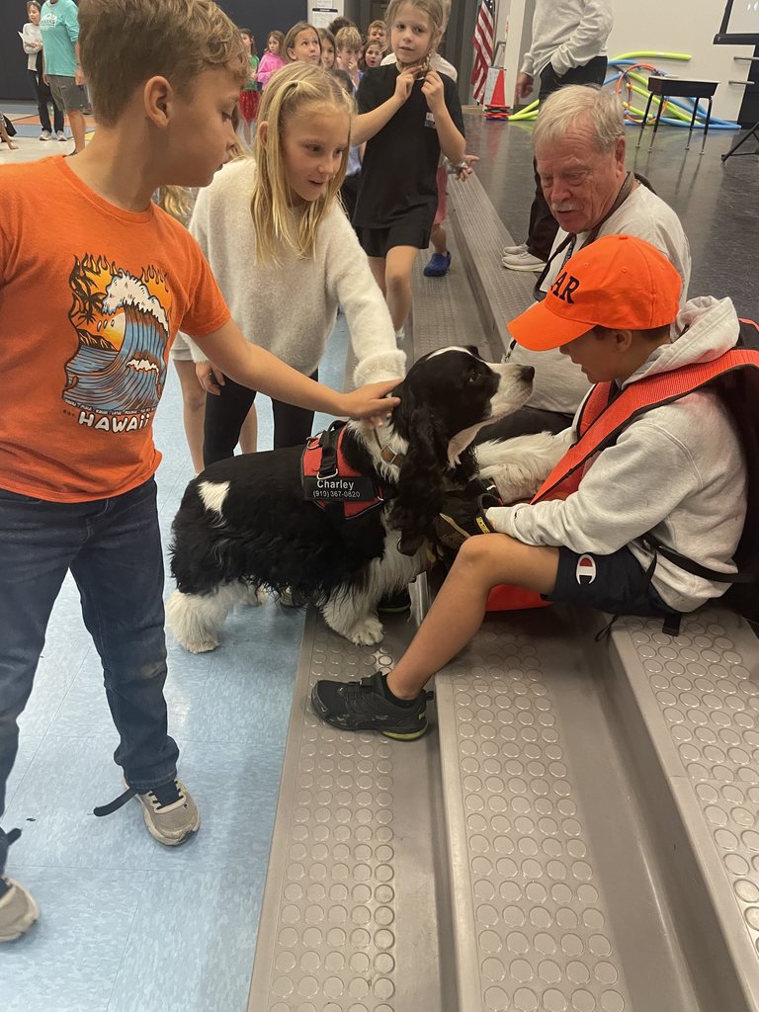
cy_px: 506
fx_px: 760
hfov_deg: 53.1
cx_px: 380
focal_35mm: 26
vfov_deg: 67.3
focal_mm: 4.2
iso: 320
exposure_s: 1/60
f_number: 1.6
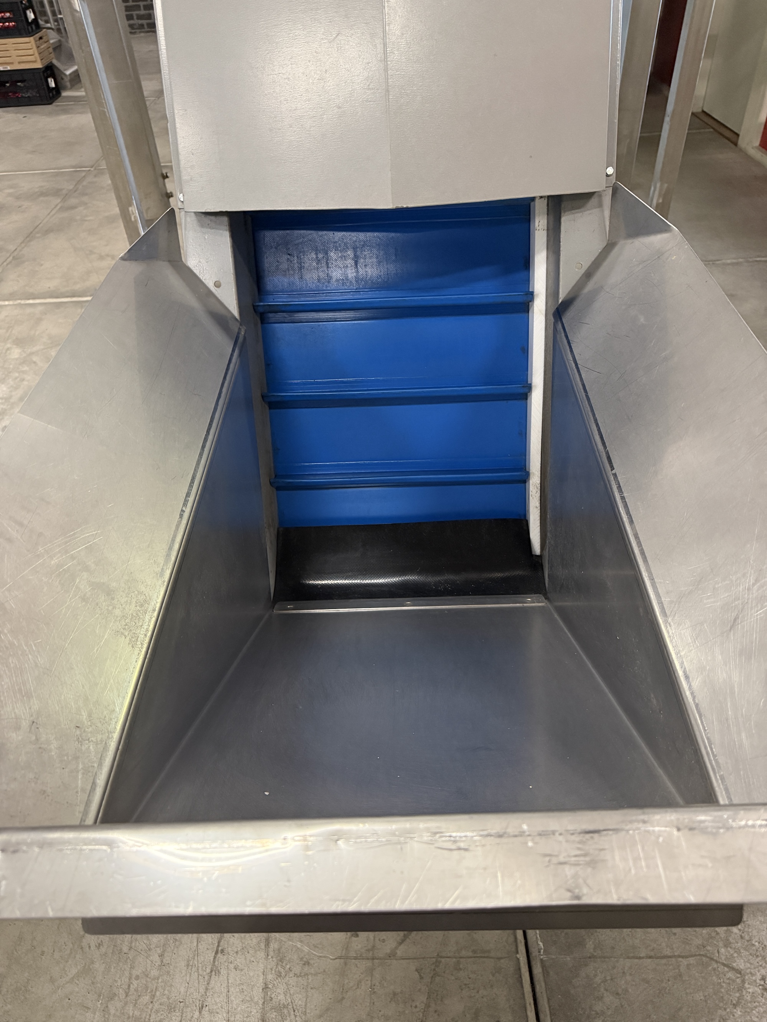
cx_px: 384
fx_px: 709
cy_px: 511
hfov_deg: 56.8
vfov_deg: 71.6
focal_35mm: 24
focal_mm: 6.76
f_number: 1.78
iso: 640
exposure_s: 1/50
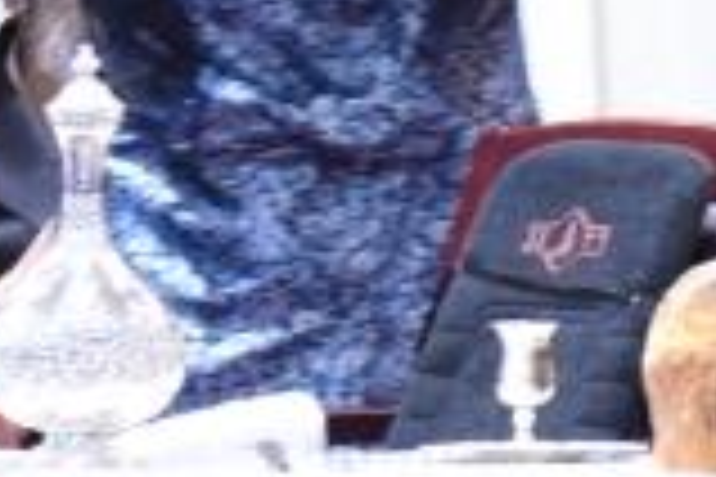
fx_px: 28260
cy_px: -425
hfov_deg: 1.4
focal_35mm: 1421
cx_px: 2022
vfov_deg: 1.0
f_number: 5.3
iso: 4000
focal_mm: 220
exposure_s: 1/80
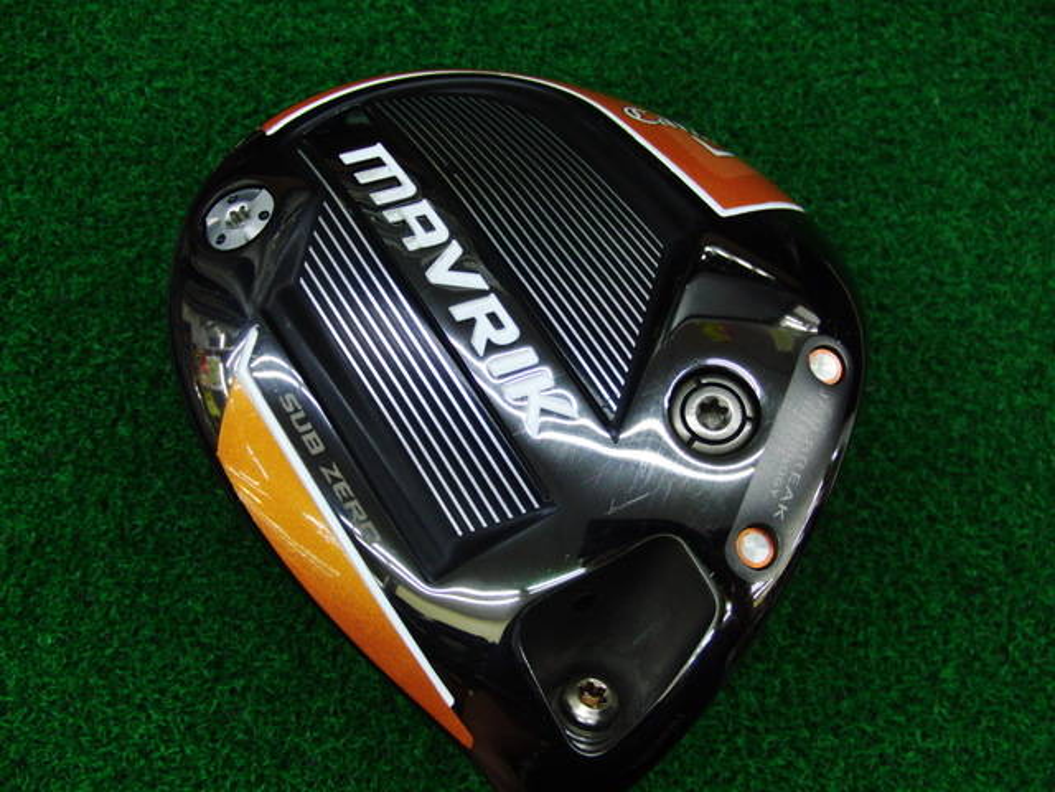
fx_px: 1128
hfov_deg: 50.1
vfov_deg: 38.7
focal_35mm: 37
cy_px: 396
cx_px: 528
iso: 250
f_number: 3.6
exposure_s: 1/80
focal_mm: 6.42
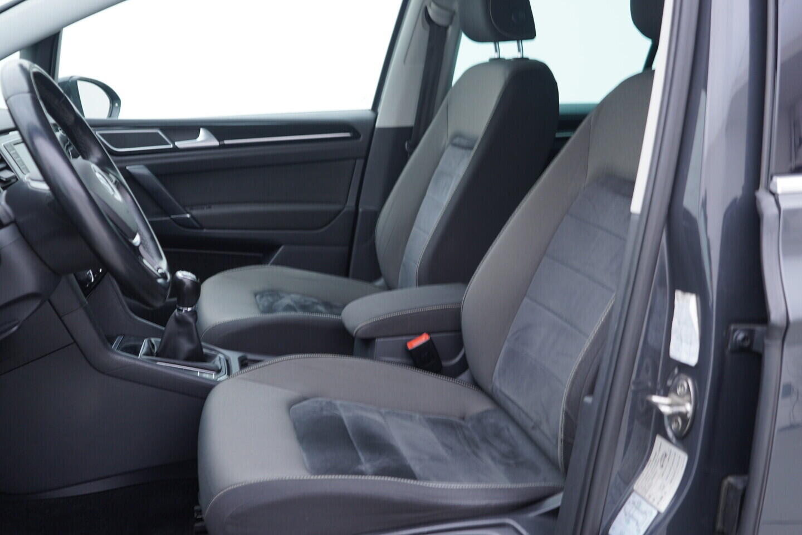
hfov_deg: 53.1
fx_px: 802
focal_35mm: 36
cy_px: 268
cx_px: 401
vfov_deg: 36.9
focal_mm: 24
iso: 160
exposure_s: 1/40
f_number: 2.8
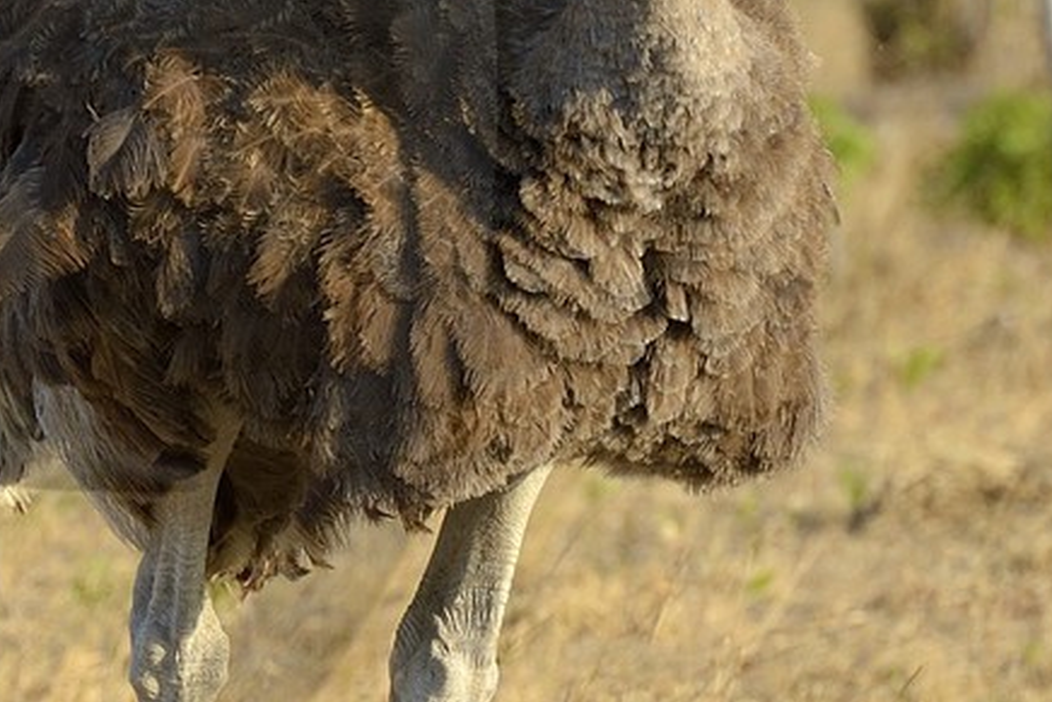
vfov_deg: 1.3
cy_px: 99
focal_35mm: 1027
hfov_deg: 2.0
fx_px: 30019
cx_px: -499
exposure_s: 1/400
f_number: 8
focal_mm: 280
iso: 400
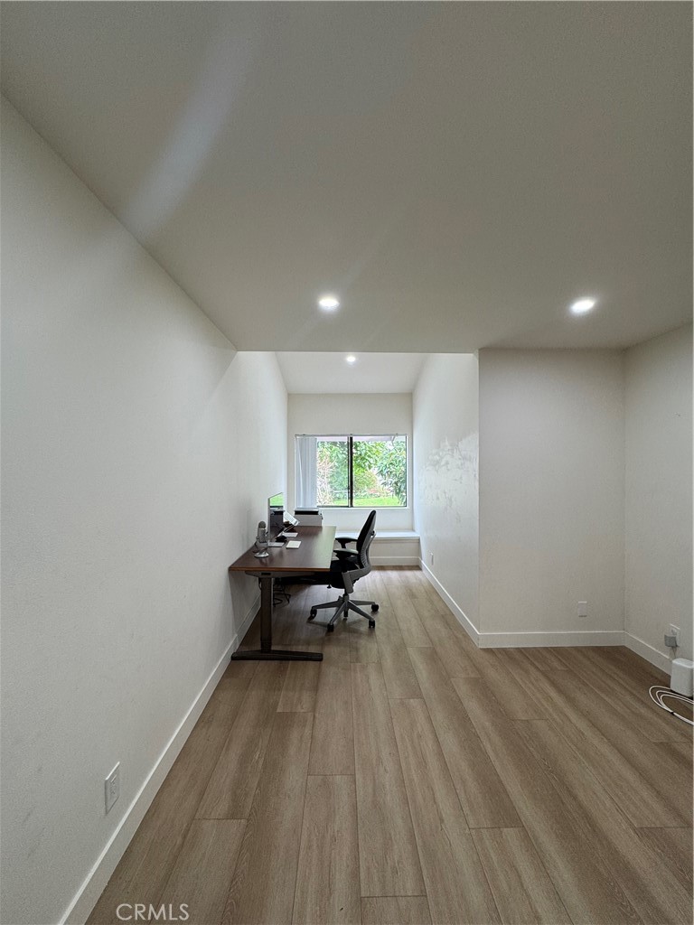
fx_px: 374
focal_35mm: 14
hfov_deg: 85.7
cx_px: 347
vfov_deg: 102.1
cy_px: 462
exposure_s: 1/120
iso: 125
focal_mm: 2.22
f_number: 2.2
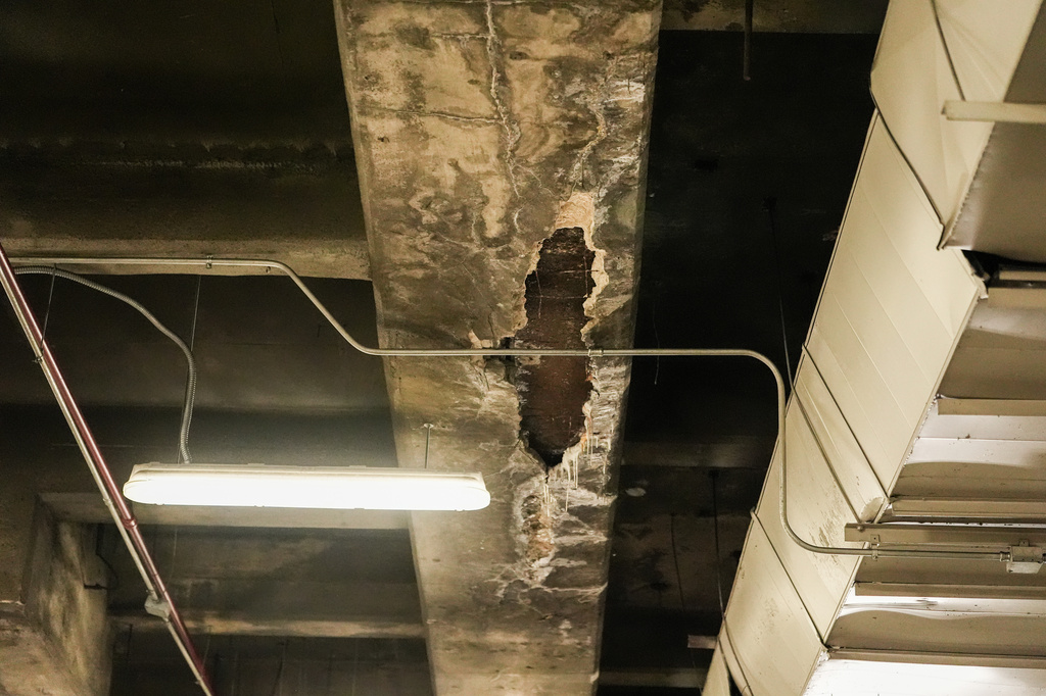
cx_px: 523
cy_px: 348
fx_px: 1888
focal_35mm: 65
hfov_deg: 31.0
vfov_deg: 20.9
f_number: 2
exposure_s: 1/500
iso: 6400
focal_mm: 65
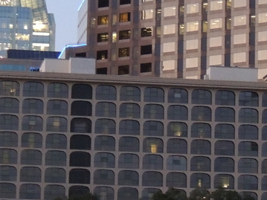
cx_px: 173
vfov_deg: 6.9
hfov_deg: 9.2
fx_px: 1650
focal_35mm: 214
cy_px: 66
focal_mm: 10.7
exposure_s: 1/13
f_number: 3.7
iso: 800
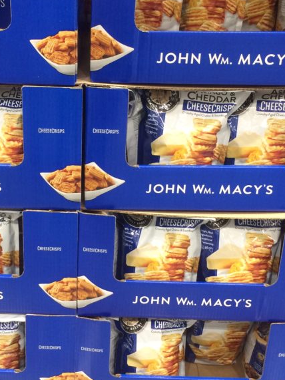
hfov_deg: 27.8
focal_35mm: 52
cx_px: 86
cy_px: 166
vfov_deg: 36.8
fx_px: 571
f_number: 2.2
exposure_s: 1/30
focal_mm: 4.15
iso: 100
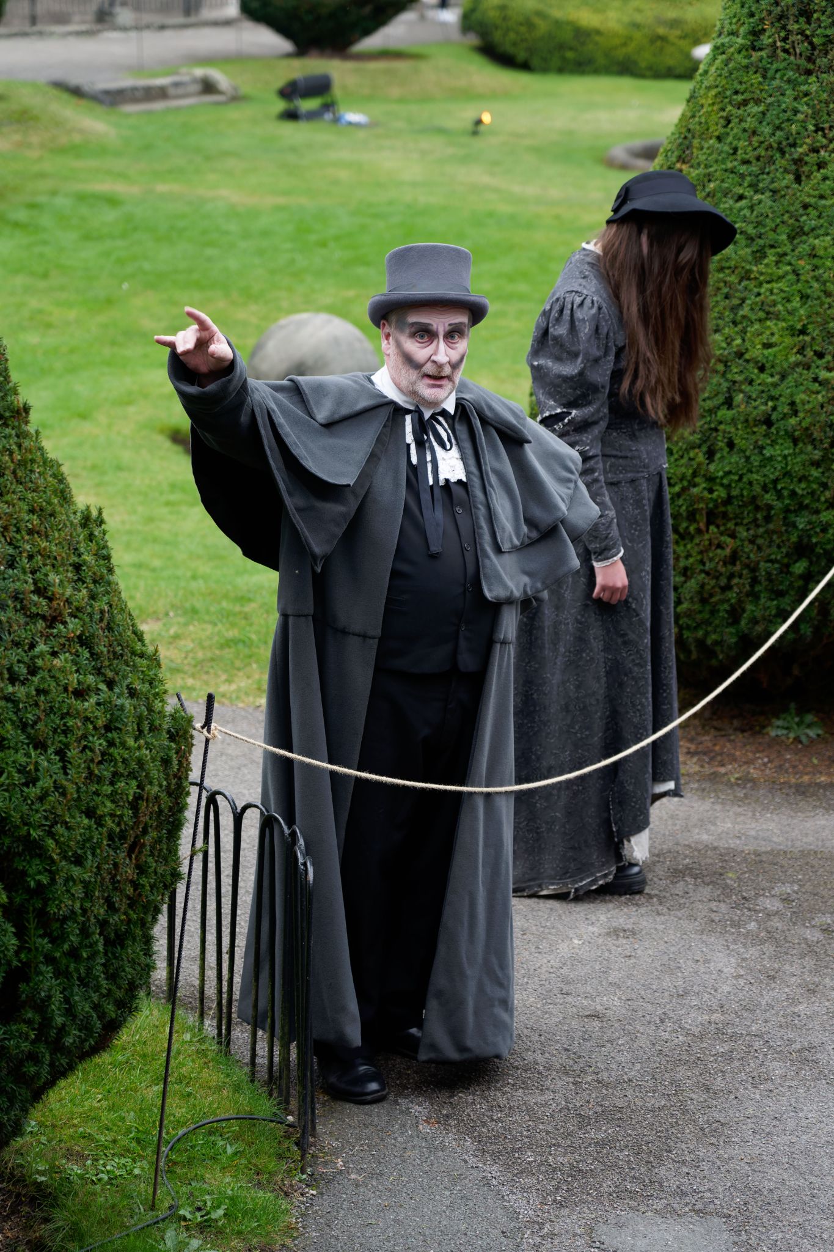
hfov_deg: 13.6
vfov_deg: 20.2
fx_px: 3510
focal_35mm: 101
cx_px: 417
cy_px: 626
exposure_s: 1/125
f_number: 4
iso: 1600
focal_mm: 101
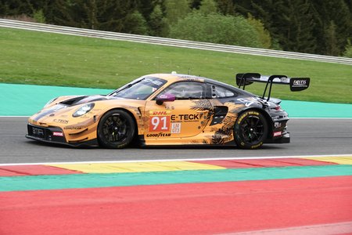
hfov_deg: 17.2
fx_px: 1163
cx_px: 176
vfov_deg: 11.5
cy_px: 118
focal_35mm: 119
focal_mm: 43.48
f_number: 4
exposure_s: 1/800
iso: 400
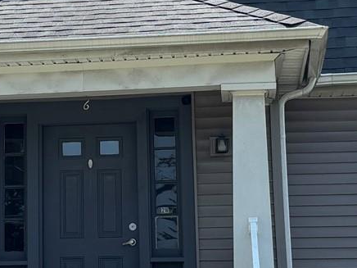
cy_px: 140
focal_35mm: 122
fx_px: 1258
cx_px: 53
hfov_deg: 16.0
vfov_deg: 12.1
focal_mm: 5.96
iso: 50
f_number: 1.6
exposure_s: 1/3413
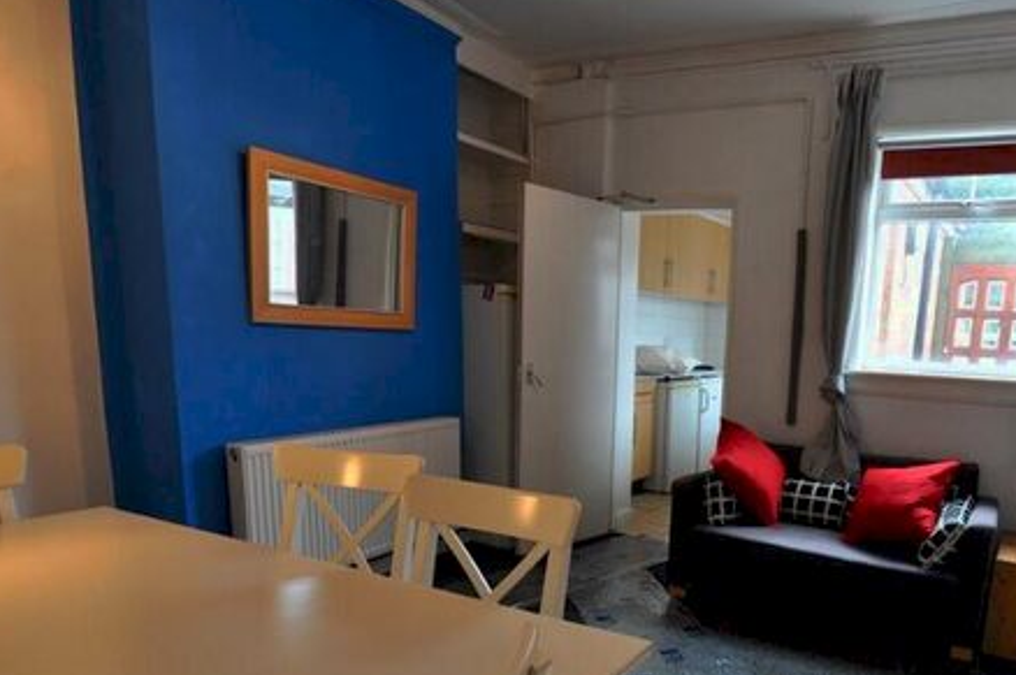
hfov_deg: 71.6
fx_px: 677
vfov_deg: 51.6
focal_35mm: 24
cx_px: 677
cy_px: 471
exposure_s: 1/60
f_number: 4
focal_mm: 10
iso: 400
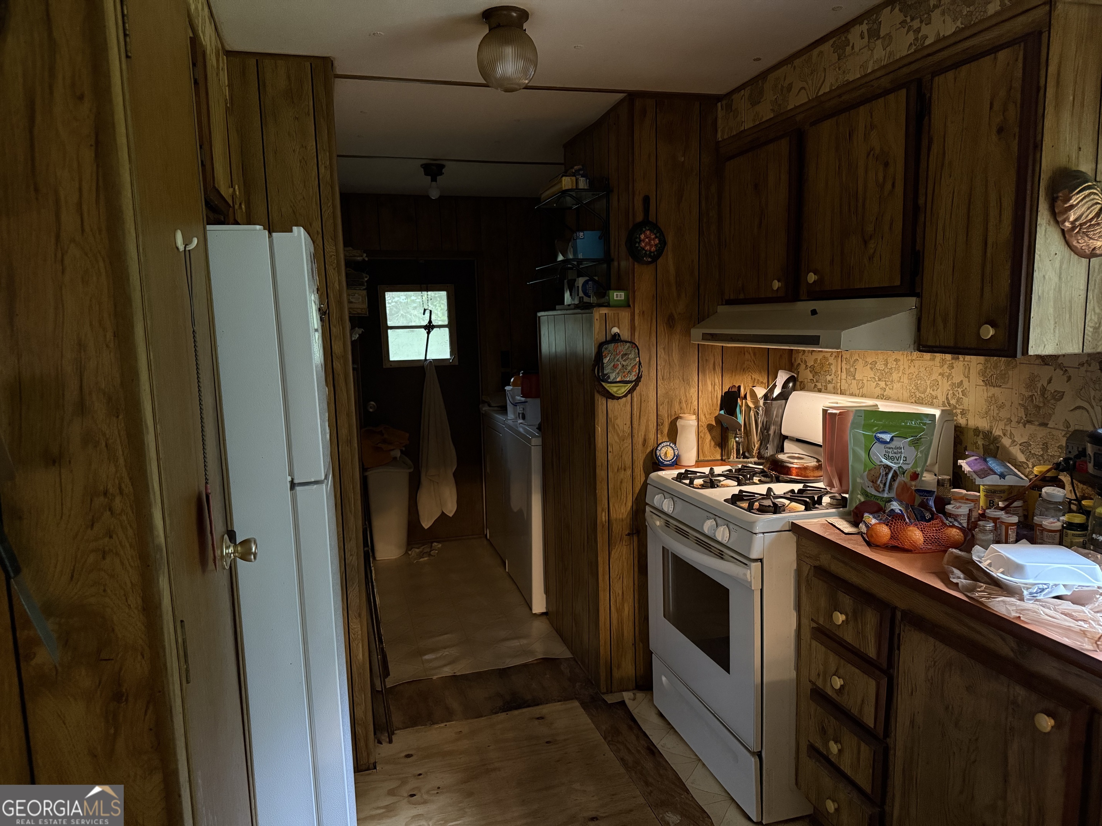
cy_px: 413
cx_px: 551
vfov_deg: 56.8
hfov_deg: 71.6
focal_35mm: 24
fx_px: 764
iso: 1250
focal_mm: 6.76
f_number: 1.78
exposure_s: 1/30
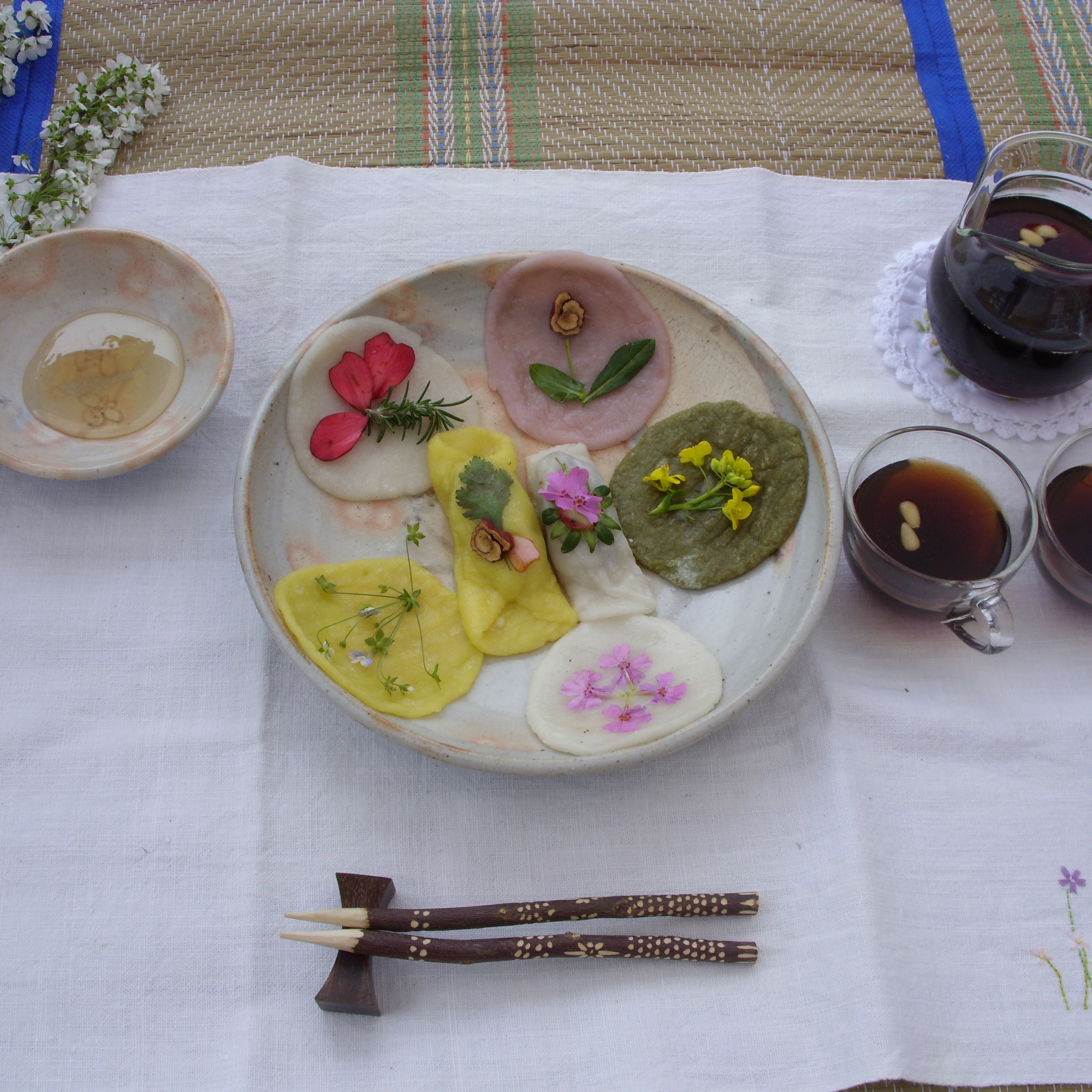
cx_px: 537
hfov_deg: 37.6
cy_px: 547
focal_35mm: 45
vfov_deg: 37.6
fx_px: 1606
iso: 50
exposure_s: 1/500
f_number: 4.9
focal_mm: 6.3
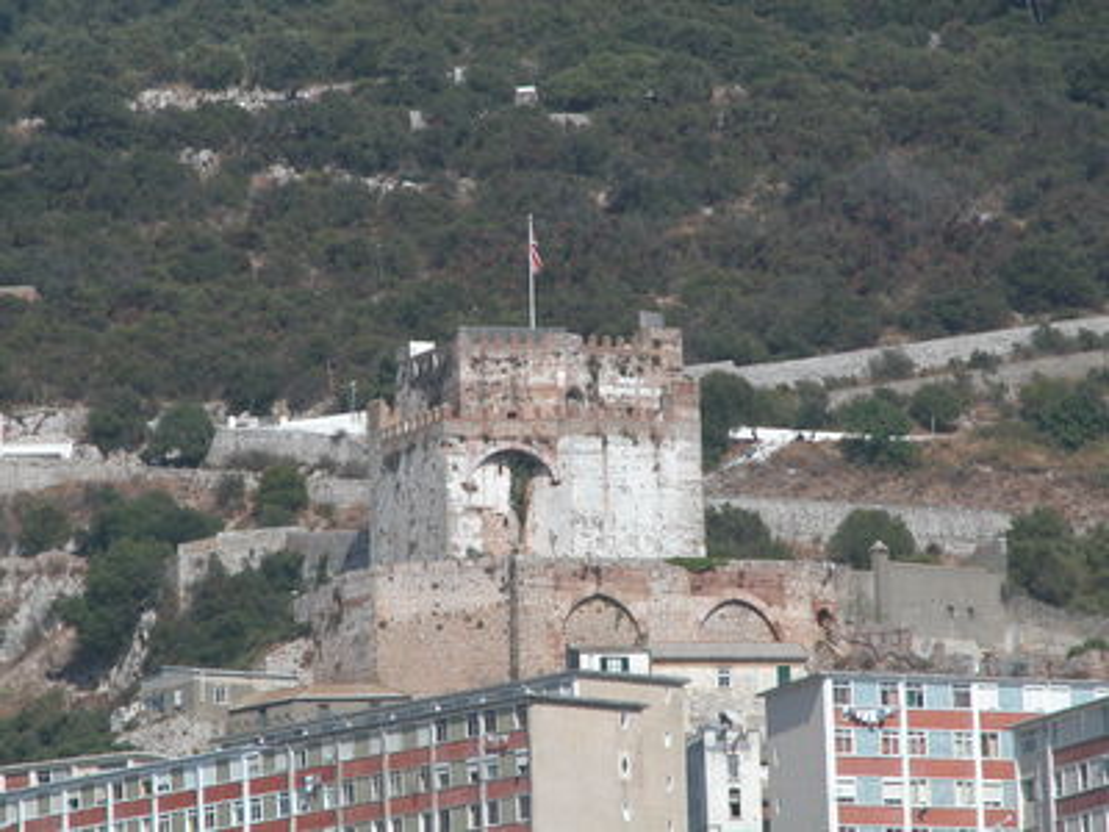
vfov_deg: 5.3
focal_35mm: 280
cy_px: 416
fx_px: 8970
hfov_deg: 7.1
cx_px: 554
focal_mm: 71.2
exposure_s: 1/446
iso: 100
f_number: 6.6
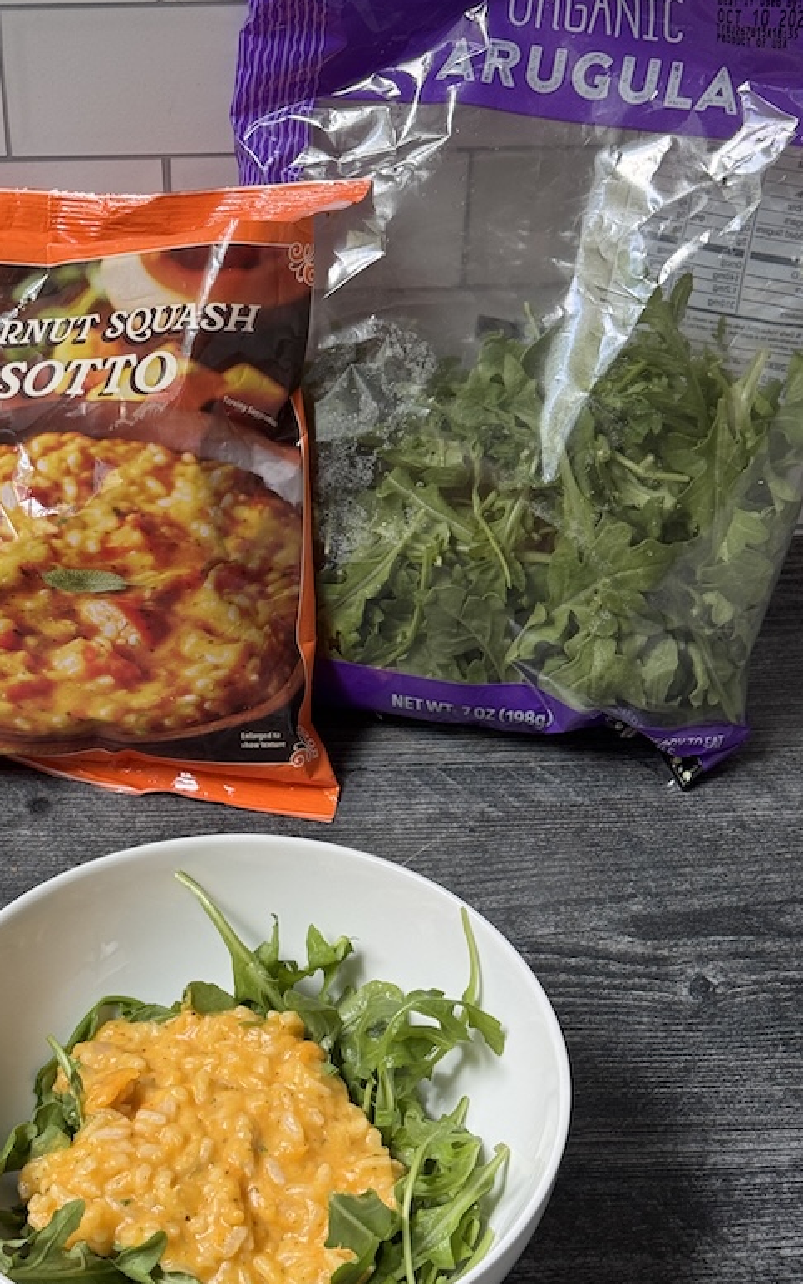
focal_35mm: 65
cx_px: 228
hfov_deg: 19.9
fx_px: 2274
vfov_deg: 31.5
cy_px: 718
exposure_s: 1/60
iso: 100
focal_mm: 6.76
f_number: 1.78
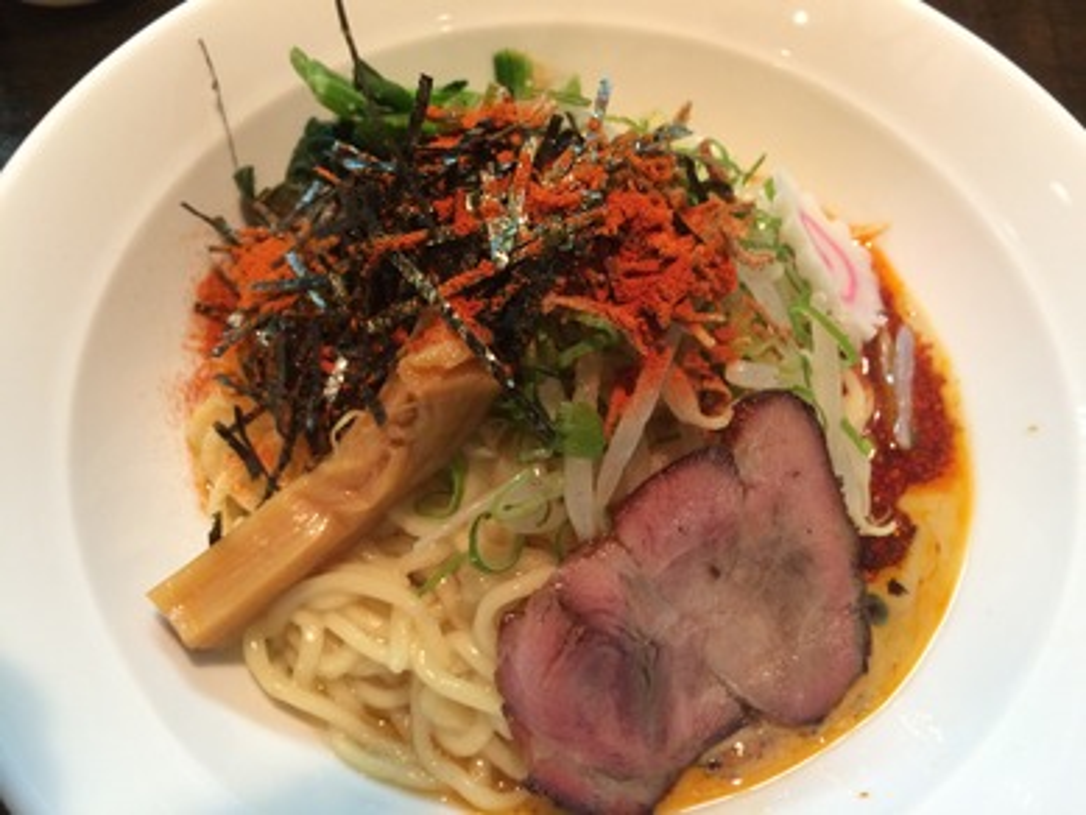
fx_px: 910
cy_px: 408
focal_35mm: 29
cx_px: 543
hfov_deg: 61.6
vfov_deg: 48.3
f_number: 2.2
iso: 250
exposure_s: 1/33
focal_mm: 4.15
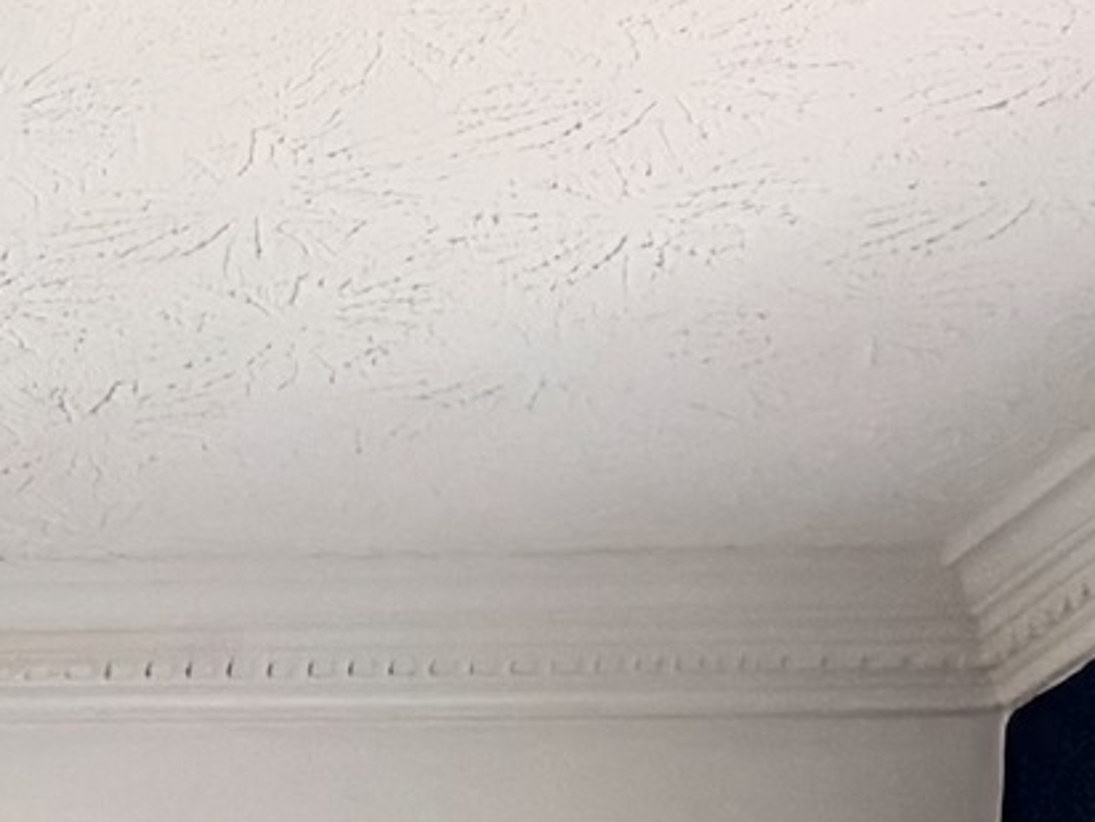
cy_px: 2902
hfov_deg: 9.7
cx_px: -1584
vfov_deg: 7.0
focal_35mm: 179
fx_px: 5662
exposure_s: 1/60
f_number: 1.78
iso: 160
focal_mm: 6.76
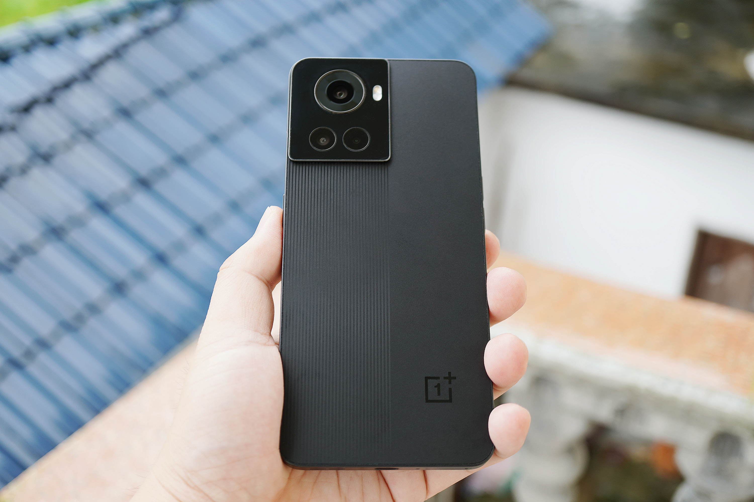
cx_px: 377
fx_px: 942
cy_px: 251
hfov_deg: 43.6
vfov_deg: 29.9
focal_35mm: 45
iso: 100
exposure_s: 1/60
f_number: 3.5
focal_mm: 30
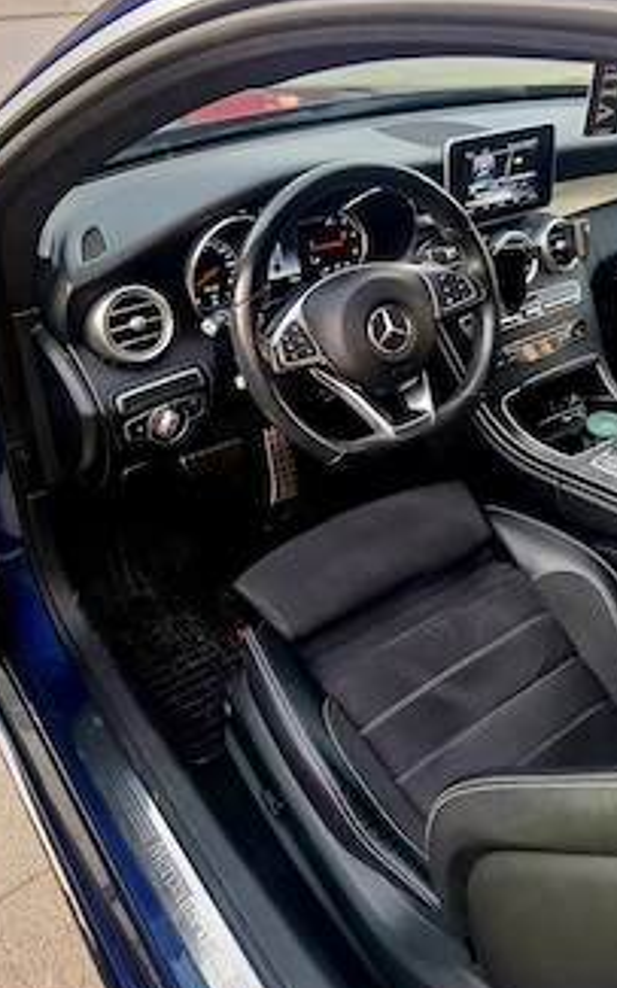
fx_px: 807
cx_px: 413
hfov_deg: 41.3
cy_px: 426
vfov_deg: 62.6
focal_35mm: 30
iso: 100
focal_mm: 5.54
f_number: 1.8
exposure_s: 1/100
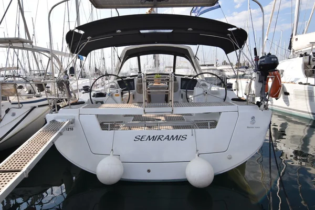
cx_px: 158
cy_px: 105
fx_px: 184
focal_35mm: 21
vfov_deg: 59.5
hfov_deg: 81.2
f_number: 14
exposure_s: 1/800
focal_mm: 14
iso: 1600
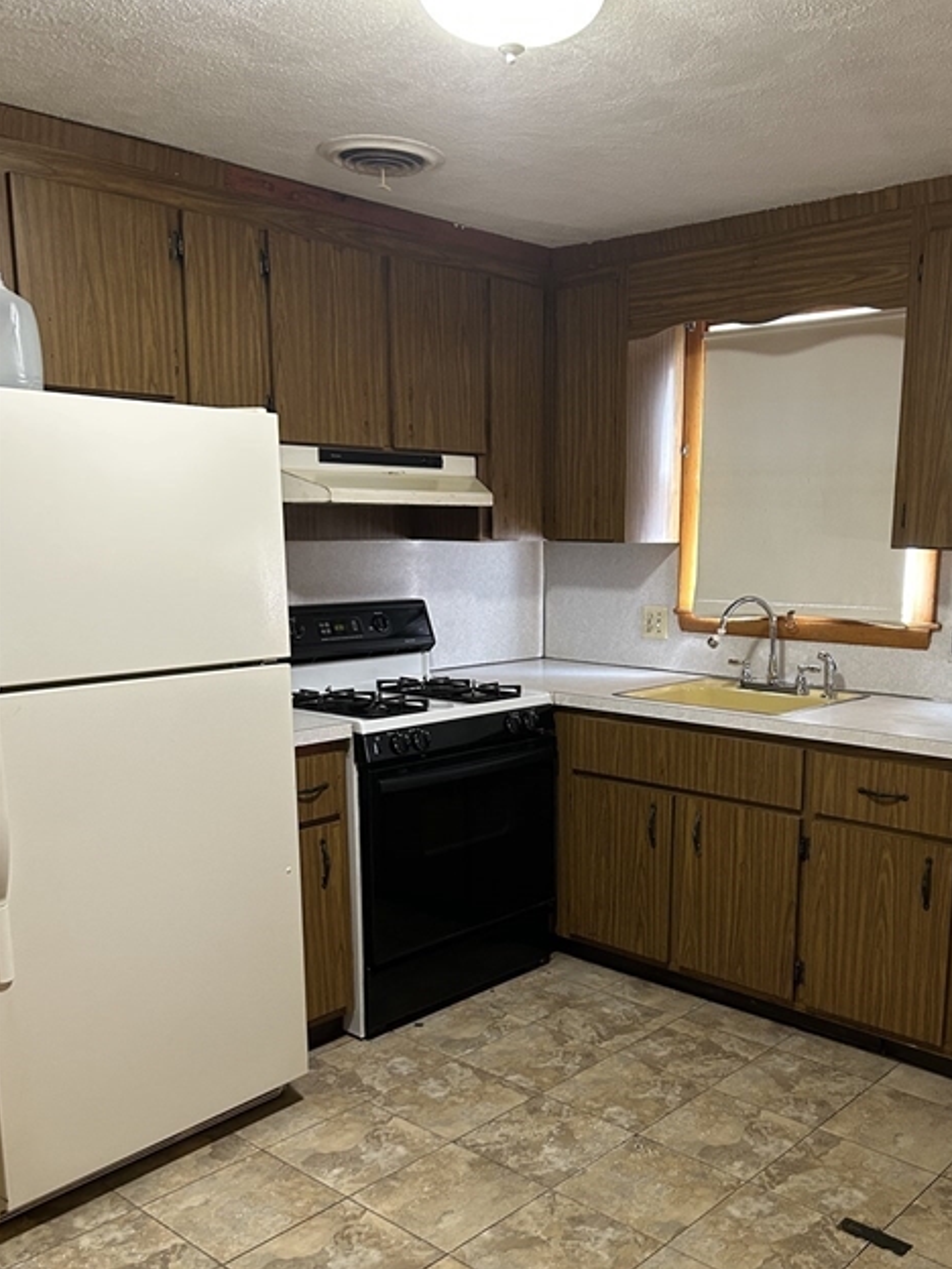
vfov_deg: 56.5
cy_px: 744
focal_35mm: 32
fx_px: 1173
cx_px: 582
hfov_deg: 43.9
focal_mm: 5.7
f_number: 1.5
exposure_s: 1/60
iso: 320
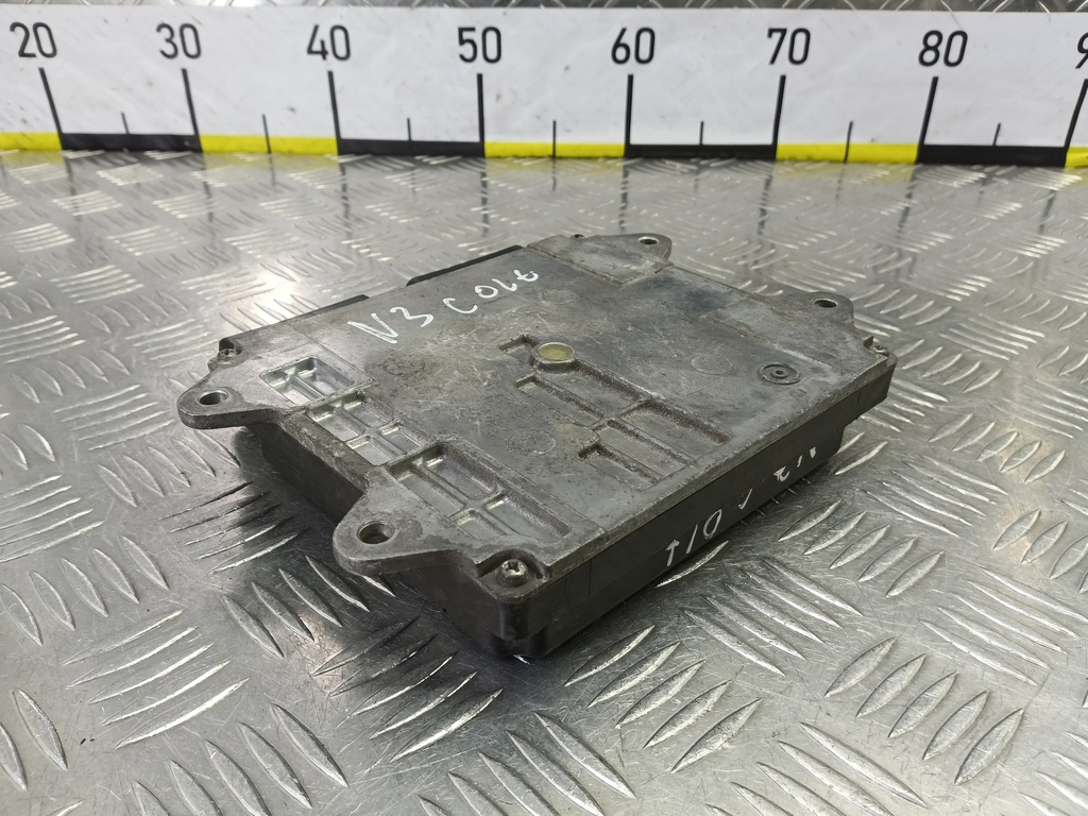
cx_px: 544
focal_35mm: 23
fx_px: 723
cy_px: 408
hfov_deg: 73.9
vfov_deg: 58.9
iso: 138
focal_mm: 4.11
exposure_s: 1/50
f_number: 1.6
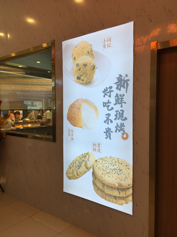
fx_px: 198
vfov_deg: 61.7
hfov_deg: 48.2
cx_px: 88
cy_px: 118
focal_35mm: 29
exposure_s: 1/118
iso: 25
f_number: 2.2
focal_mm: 4.15
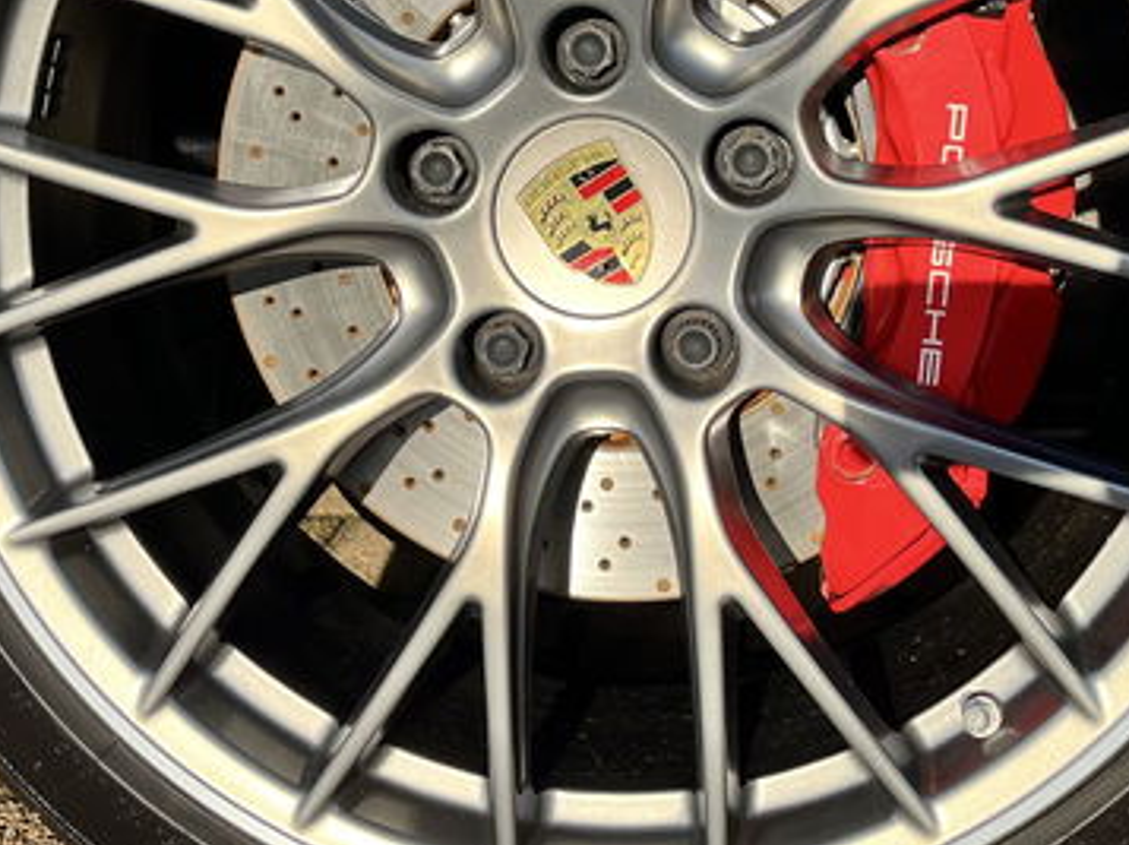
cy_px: 187
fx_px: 1825
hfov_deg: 34.4
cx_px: 591
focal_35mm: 56
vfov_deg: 25.7
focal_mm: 5.1
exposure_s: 1/1580
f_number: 1.6
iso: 50
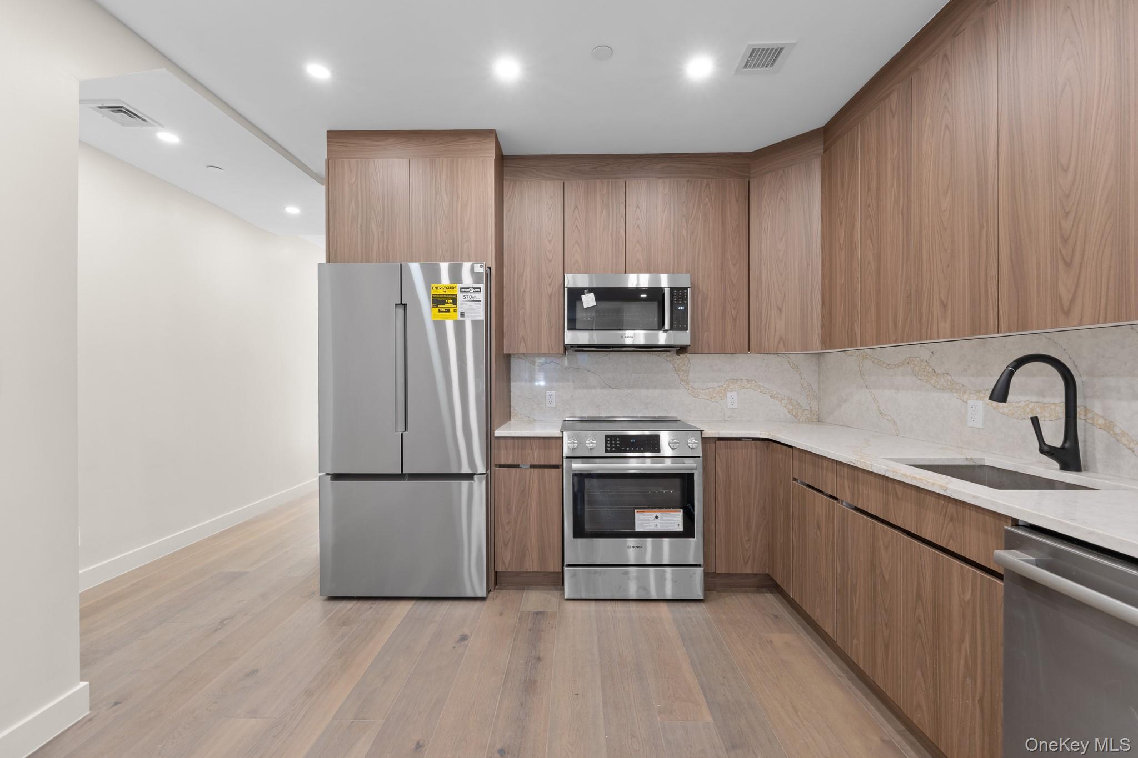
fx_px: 442
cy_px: 379
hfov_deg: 104.3
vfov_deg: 81.2
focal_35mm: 14
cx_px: 569
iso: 250
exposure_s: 1/1.25
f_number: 10
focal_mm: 14
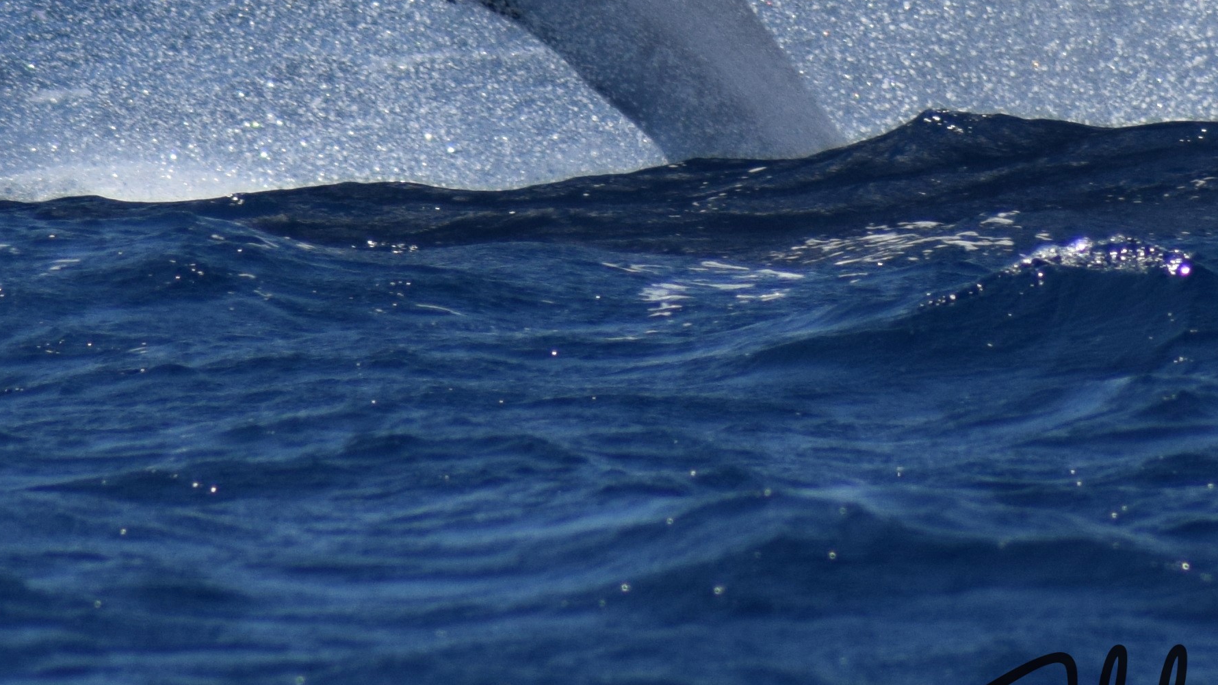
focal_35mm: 1589
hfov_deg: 1.4
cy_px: -399
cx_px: 56
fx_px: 51316
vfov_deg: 0.8
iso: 320
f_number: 8
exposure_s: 1/2000
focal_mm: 300
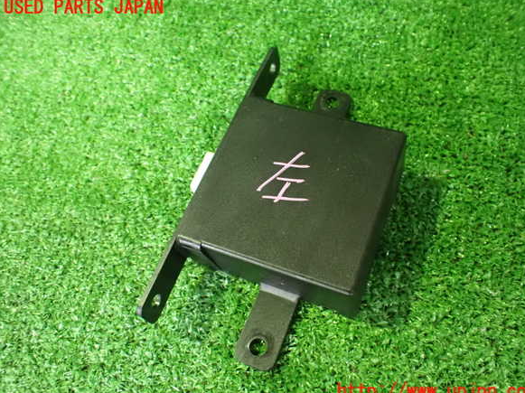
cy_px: 200
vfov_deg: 45.4
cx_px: 270
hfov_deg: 58.4
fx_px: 470
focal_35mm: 31
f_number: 2.3
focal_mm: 5.4
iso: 1600
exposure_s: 1/30
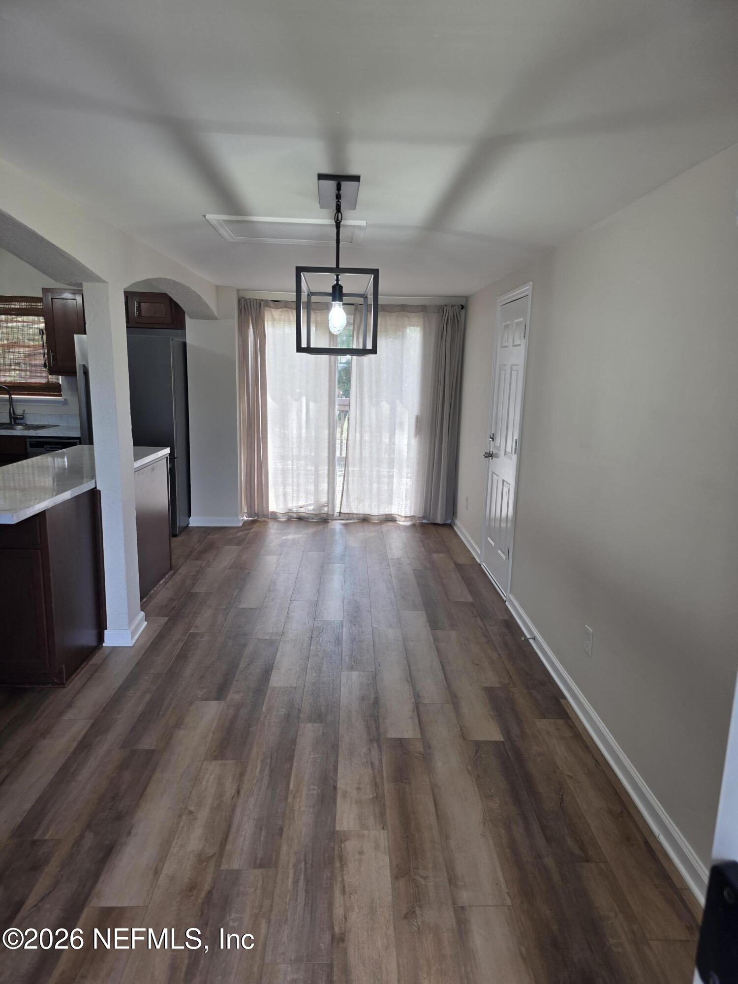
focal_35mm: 23
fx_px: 654
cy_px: 492
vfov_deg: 73.9
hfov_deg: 58.9
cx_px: 369
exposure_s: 1/120
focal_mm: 6.3
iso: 64
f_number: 1.7
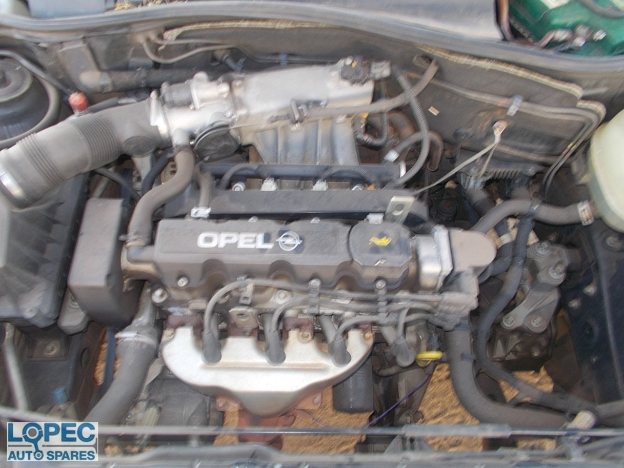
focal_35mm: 26
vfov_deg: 53.1
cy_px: 234
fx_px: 469
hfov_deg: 67.3
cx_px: 312
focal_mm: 4.6
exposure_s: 1/25
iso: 100
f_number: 3.2
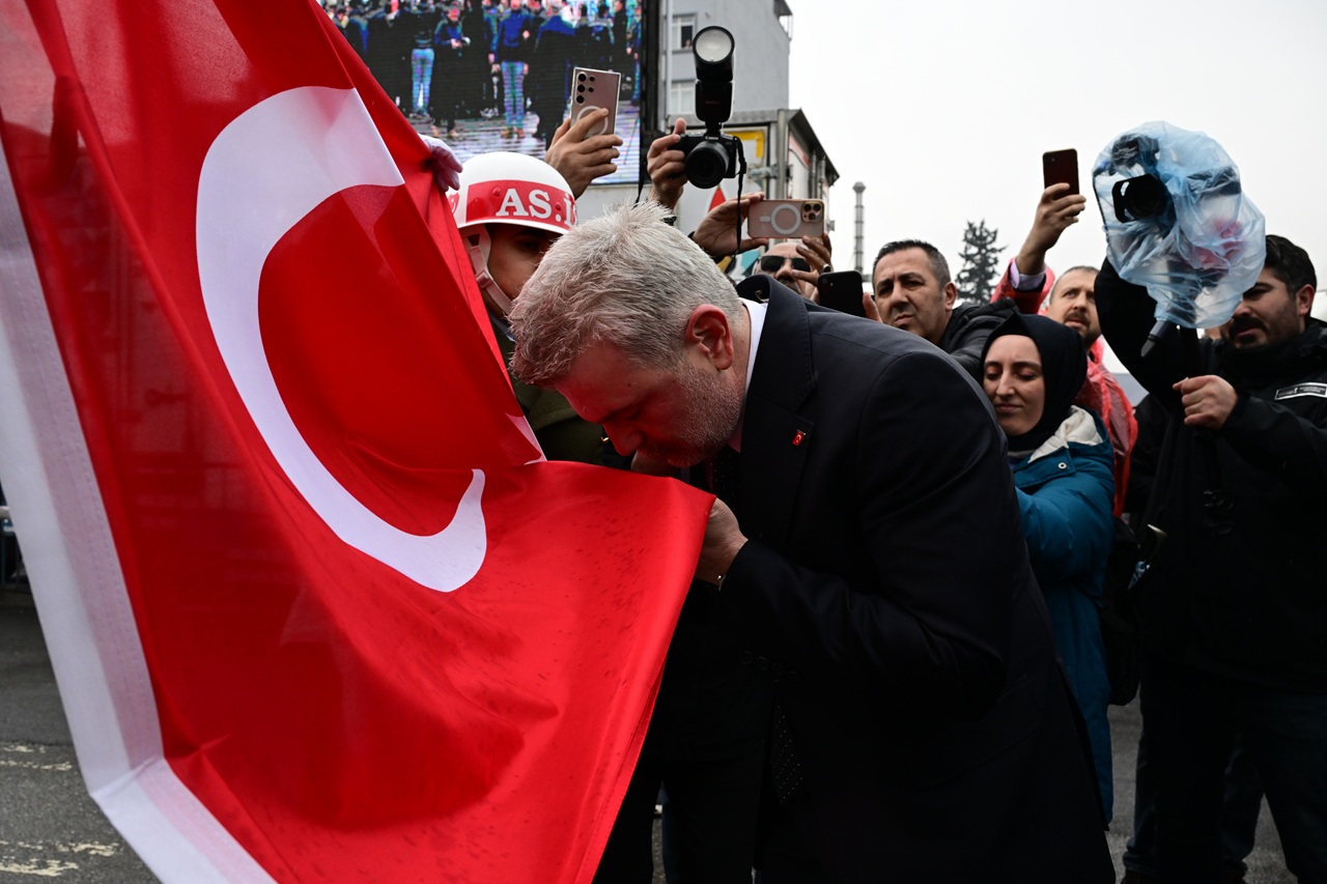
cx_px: 664
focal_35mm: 32
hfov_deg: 58.7
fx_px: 1179
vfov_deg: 41.1
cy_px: 442
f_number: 9
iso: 1600
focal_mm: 32
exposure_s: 1/800
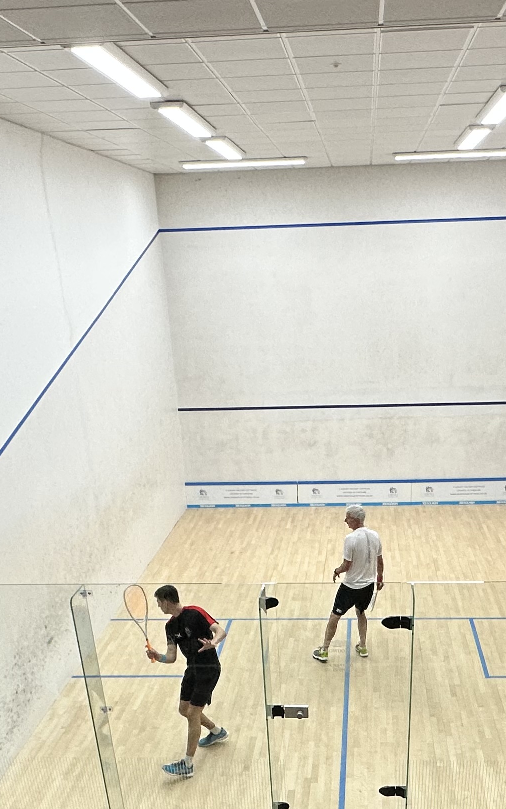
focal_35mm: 37
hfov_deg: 34.3
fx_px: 816
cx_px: 309
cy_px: 715
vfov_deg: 47.8
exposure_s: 1/100
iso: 125
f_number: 2.2
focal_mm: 2.22
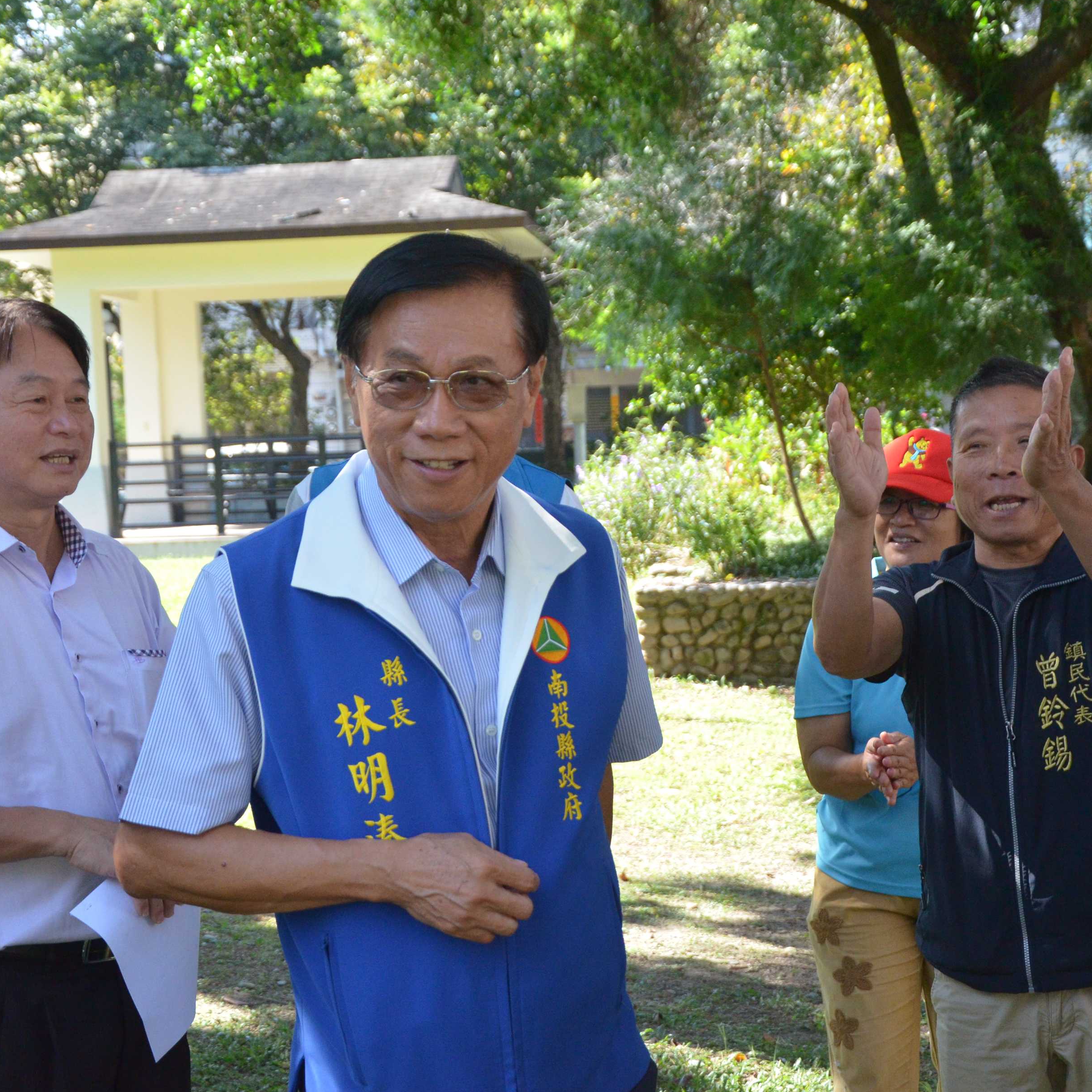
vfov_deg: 27.7
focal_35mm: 62
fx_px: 2213
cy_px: 544
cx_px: 542
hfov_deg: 27.7
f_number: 5
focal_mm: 32
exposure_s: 1/1250
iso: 1800
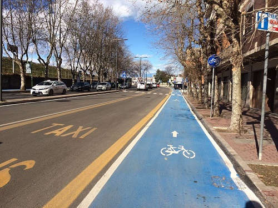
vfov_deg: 48.2
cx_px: 139
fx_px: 233
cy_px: 104
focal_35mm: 29
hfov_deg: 61.7
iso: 32
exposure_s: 1/2564
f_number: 2.2
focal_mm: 4.15
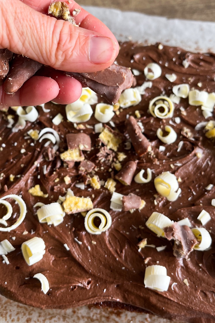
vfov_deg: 51.3
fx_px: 331
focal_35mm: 37
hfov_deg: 35.9
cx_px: 97
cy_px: 120
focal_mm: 5.1
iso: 80
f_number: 1.6
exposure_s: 1/120
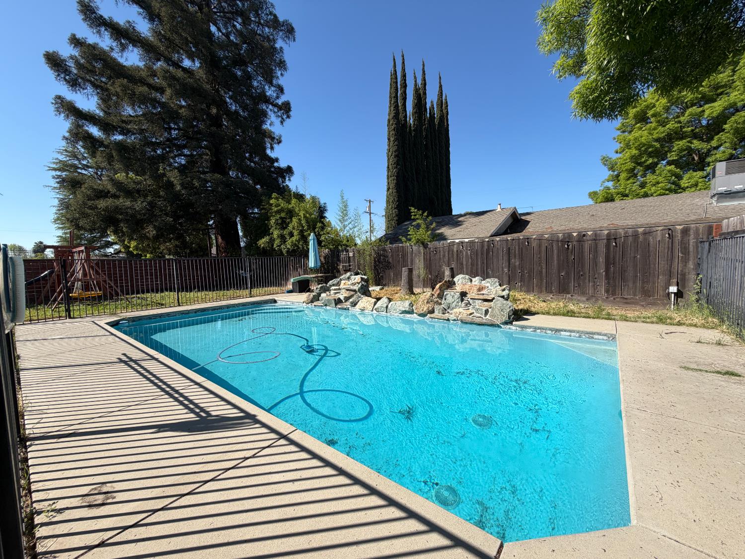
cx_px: 372
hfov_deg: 102.1
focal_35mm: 14
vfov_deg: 85.7
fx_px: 301
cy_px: 280
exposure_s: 1/770
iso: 20
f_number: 2.2
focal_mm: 2.22
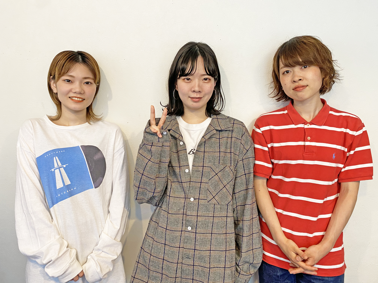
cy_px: 142
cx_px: 189
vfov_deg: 53.1
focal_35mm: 26
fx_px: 284
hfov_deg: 67.3
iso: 160
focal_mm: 4.25
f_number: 1.8
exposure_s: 1/50
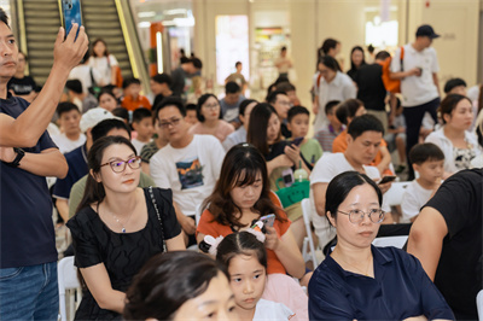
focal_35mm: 69
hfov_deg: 29.3
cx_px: 242
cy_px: 160
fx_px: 925
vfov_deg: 19.7
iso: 250
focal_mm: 69
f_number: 4
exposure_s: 1/125
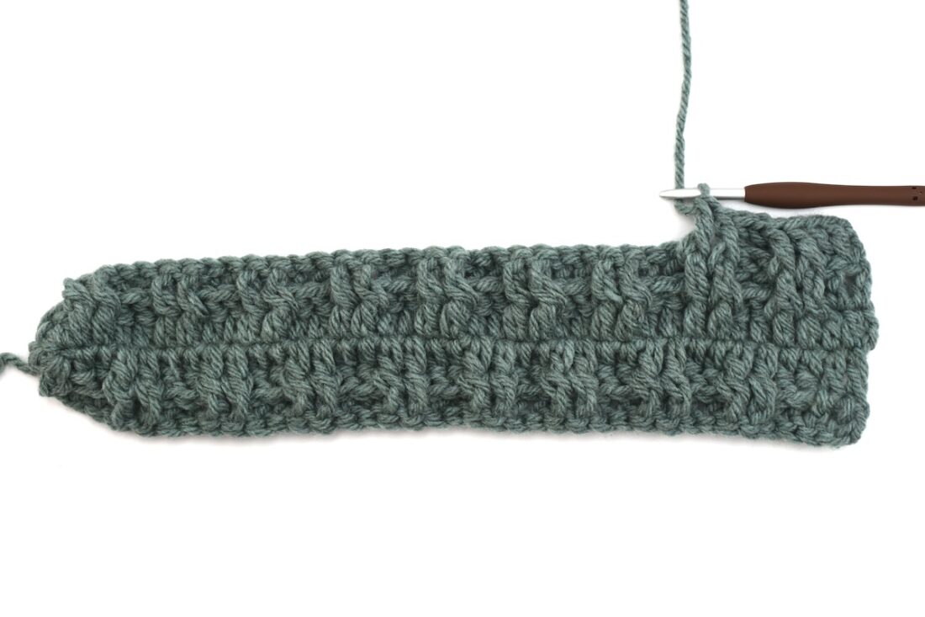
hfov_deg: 39.6
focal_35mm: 50
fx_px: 1284
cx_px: 462
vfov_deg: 27.0
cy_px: 308
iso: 400
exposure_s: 1/160
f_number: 6.3
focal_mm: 50
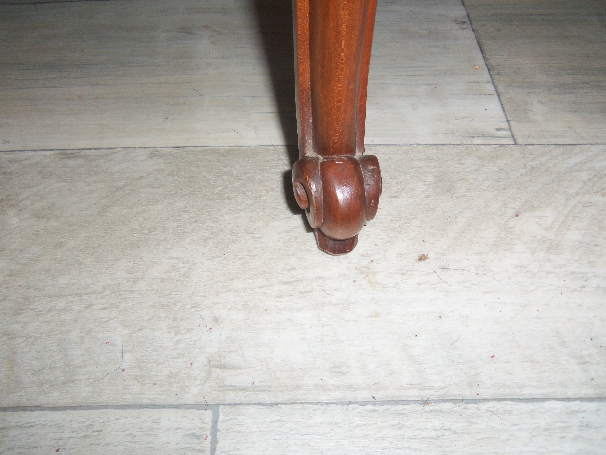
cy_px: 228
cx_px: 303
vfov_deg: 49.7
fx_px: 490
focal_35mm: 28
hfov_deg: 63.4
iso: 100
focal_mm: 5.1
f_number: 3.9
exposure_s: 1/40
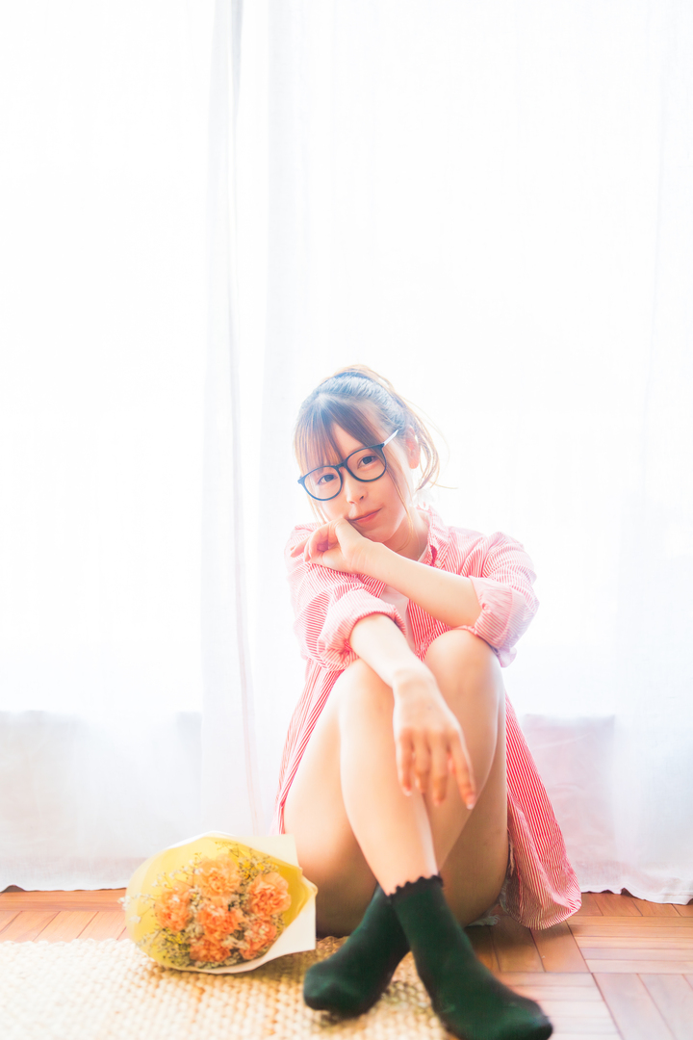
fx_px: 1444
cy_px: 520
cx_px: 346
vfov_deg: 39.6
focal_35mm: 50
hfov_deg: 27.0
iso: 200
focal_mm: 50
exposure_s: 1/1600
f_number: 1.4
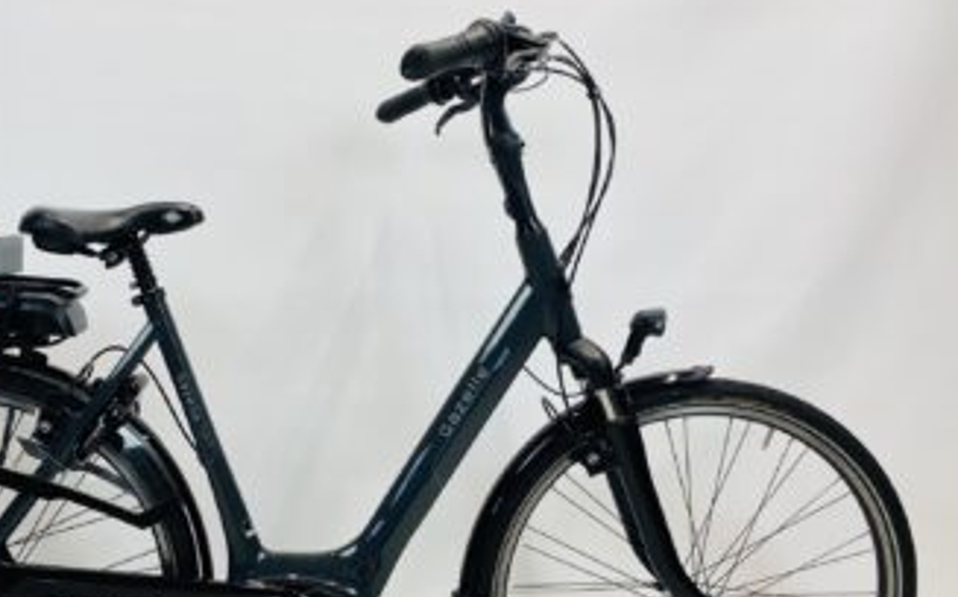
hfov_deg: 50.8
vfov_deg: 33.3
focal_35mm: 38
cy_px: 383
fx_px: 992
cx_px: 334
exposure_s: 1/100
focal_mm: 4.25
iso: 50
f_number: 1.8
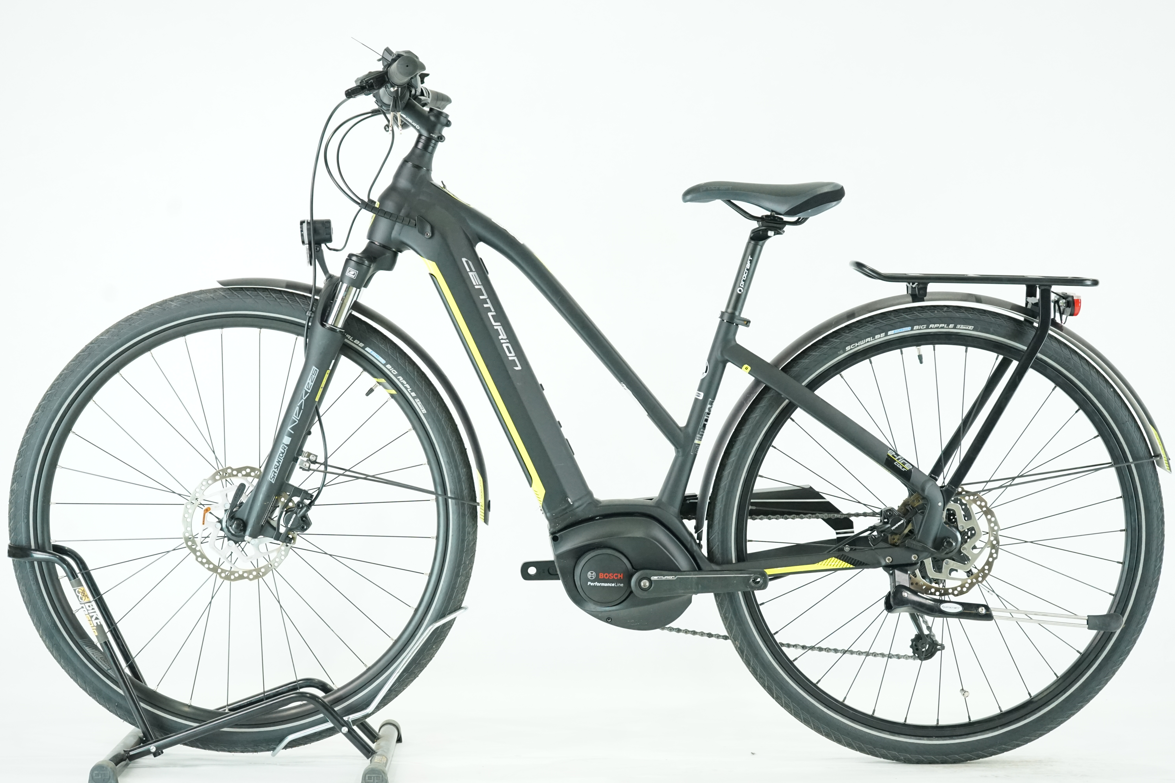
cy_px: 392
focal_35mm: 67
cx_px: 588
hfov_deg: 30.1
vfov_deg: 20.3
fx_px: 2187
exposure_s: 1/200
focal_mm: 67
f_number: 5.6
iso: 3200
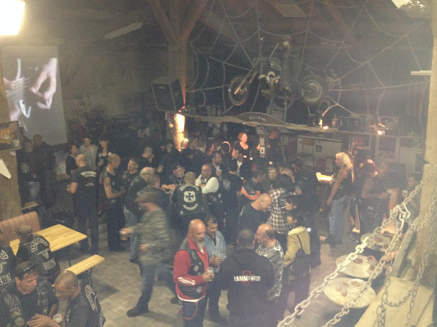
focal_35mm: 35
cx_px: 218
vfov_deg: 40.7
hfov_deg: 52.6
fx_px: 442
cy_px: 164
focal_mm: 4.28
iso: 320
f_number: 2.4
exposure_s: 1/16
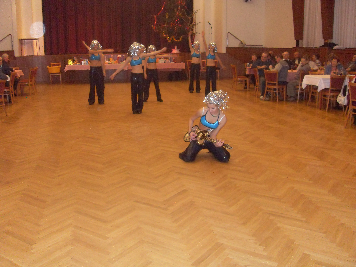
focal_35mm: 37
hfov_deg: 50.1
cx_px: 178
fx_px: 381
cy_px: 134
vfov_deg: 38.7
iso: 400
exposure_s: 1/45
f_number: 2.8
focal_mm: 6.3
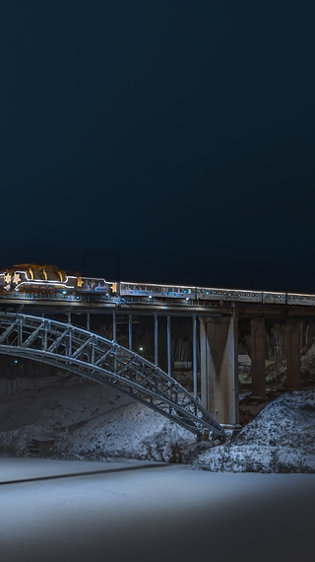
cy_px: 320
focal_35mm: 73
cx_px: 64
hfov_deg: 16.4
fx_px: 1086
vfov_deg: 28.9
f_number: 2.8
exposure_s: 1/125
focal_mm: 31
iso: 3200
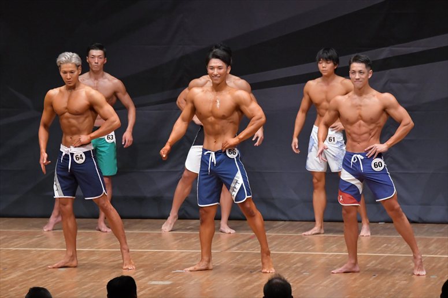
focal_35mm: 225
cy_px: 149
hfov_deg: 9.2
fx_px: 2799
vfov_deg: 6.1
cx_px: 224
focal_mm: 150
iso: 6400
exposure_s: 1/400
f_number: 5.6
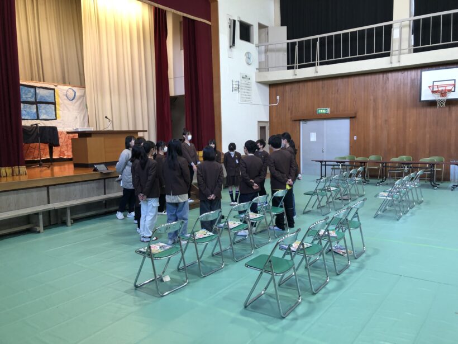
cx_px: 229
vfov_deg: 49.7
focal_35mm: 28
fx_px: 370
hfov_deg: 63.4
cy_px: 172
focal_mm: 3.99
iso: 40
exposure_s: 1/30
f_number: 1.8
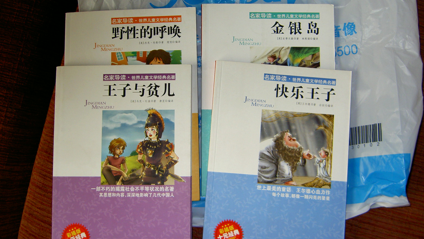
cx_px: 213
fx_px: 427
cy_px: 104
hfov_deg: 52.8
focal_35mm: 38
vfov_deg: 31.1
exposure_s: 1/60
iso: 100
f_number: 2.8
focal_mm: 5.6
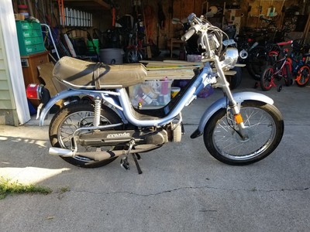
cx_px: 155
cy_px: 116
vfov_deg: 53.1
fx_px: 233
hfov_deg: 67.3
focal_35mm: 26
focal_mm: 4.25
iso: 50
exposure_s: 1/288
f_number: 1.7
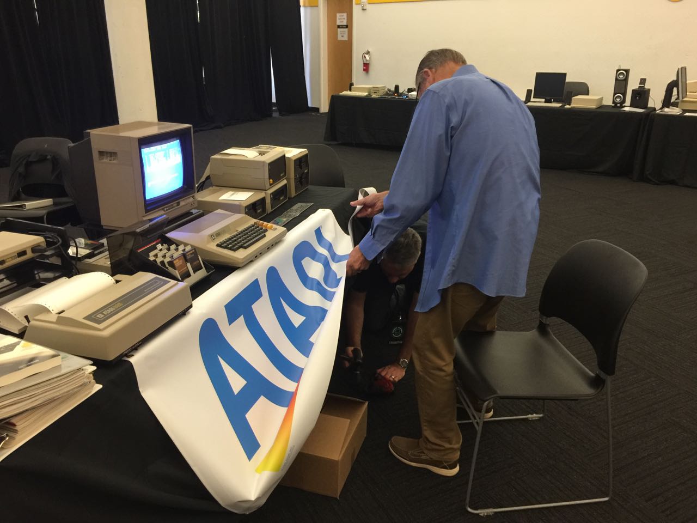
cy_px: 262
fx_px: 584
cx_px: 348
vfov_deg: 48.2
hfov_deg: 61.7
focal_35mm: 29
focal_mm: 4.15
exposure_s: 1/10
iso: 100
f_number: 2.2
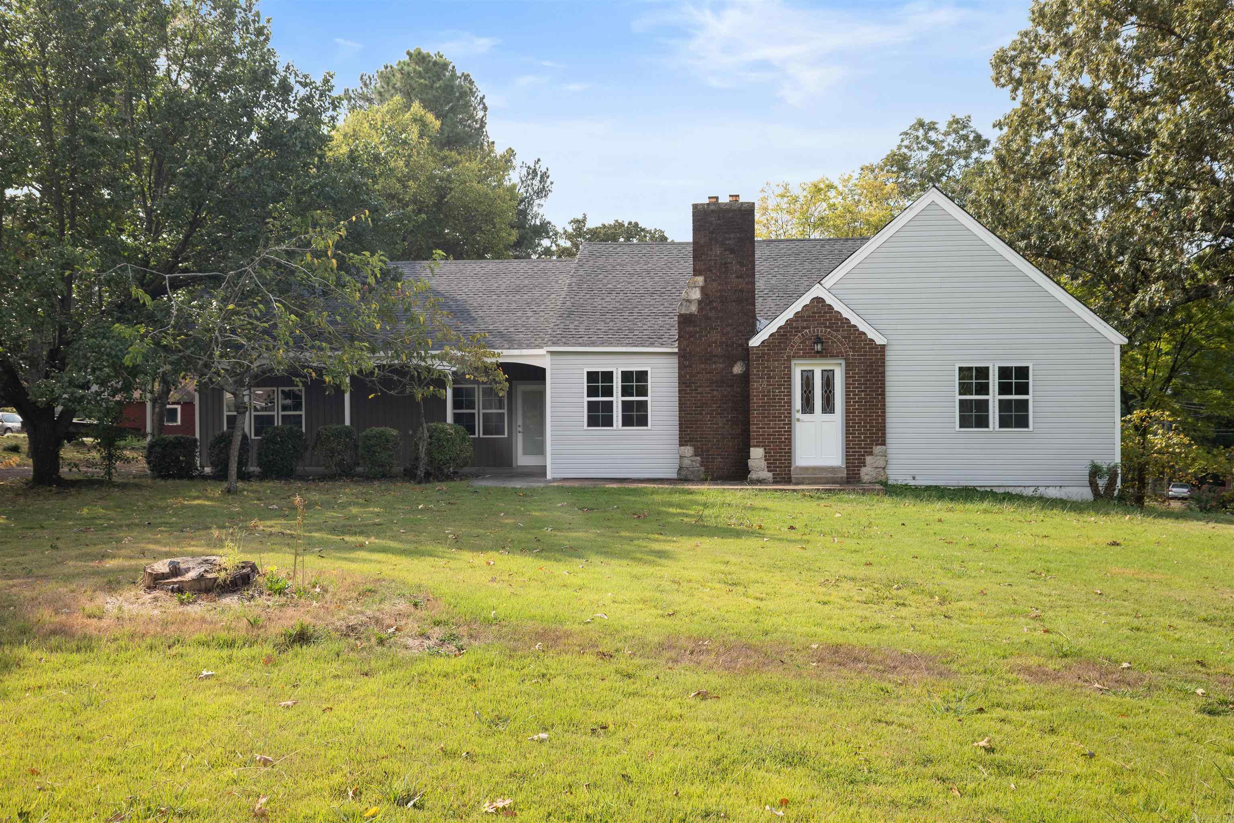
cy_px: 412
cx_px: 617
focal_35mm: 35
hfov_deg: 54.4
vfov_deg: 37.9
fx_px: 1200
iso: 100
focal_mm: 35
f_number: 6.3
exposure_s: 1/125
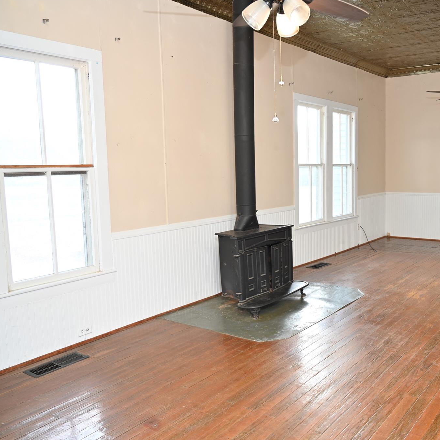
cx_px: 326
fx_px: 446
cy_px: 219
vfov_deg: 52.5
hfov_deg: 50.5
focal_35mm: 31
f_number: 4
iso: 500
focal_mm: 24
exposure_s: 1/60
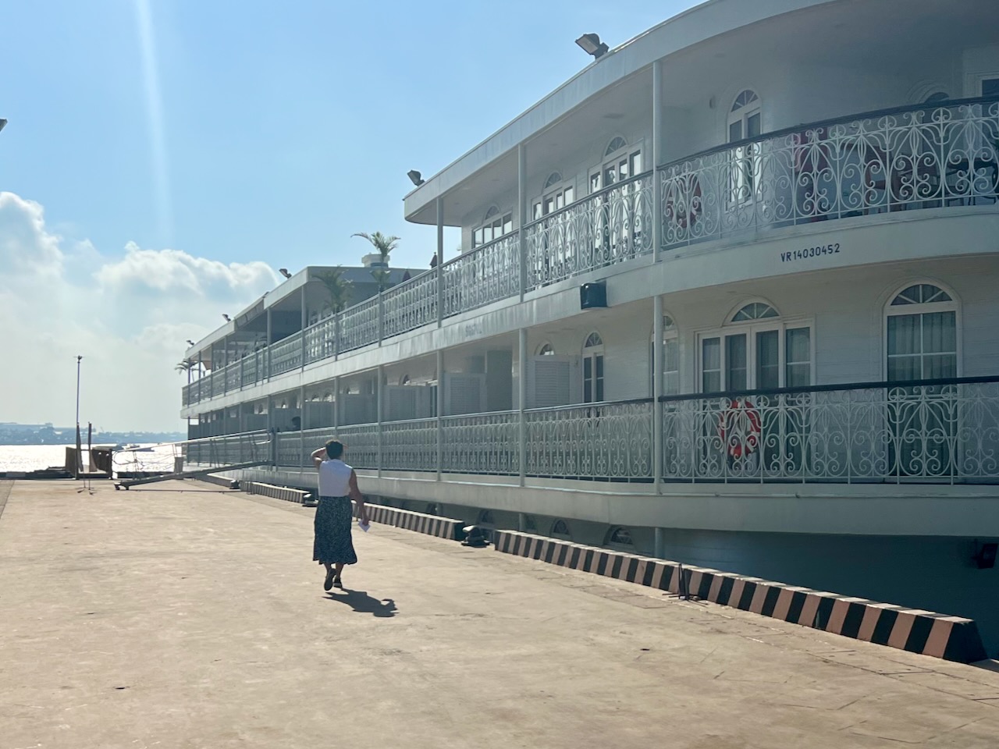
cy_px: 374
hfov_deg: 67.3
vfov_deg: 53.1
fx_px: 750
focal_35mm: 26
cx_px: 500
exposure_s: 1/16393
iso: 50
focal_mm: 5.7
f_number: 1.5
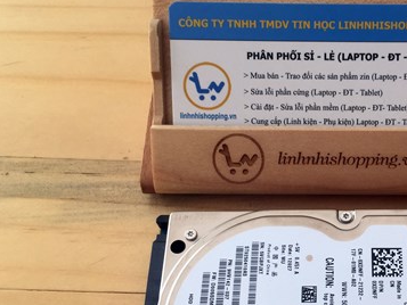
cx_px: 344
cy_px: 225
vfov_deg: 27.7
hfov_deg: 35.2
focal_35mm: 52
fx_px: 612
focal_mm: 4.15
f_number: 2.2
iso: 32
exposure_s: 1/103
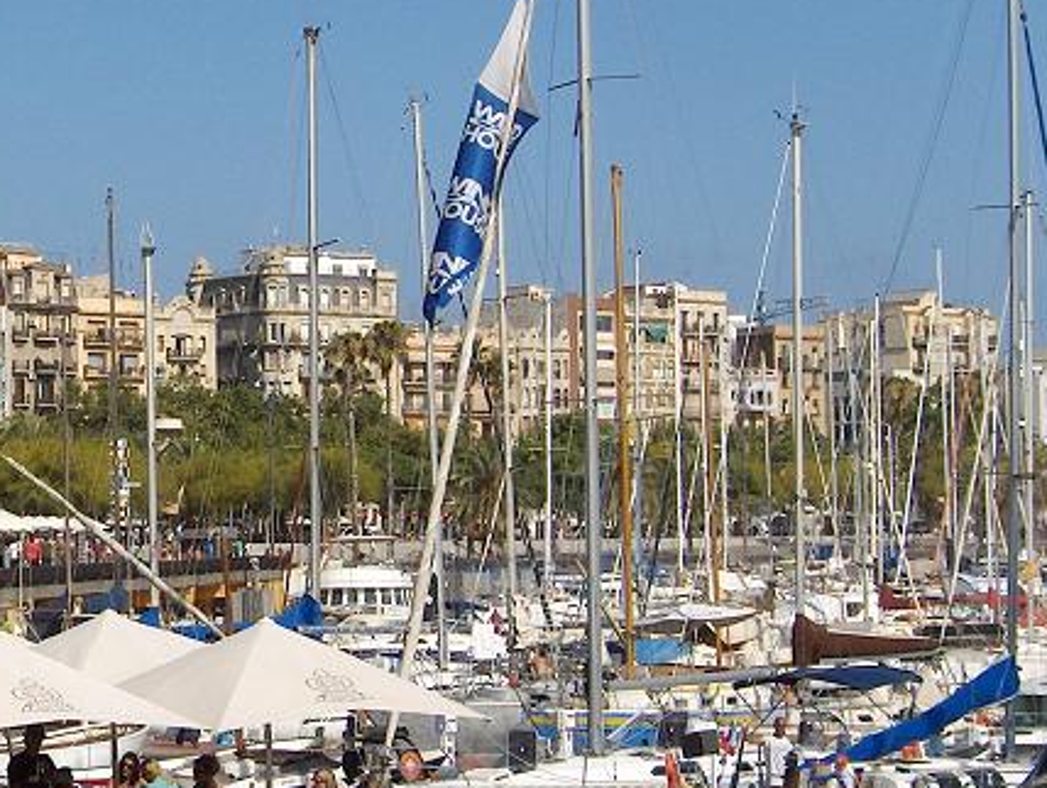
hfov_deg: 18.5
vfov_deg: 14.3
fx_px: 3149
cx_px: 73
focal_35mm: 104
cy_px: 348
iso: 50
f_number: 4.8
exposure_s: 1/1220
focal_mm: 8
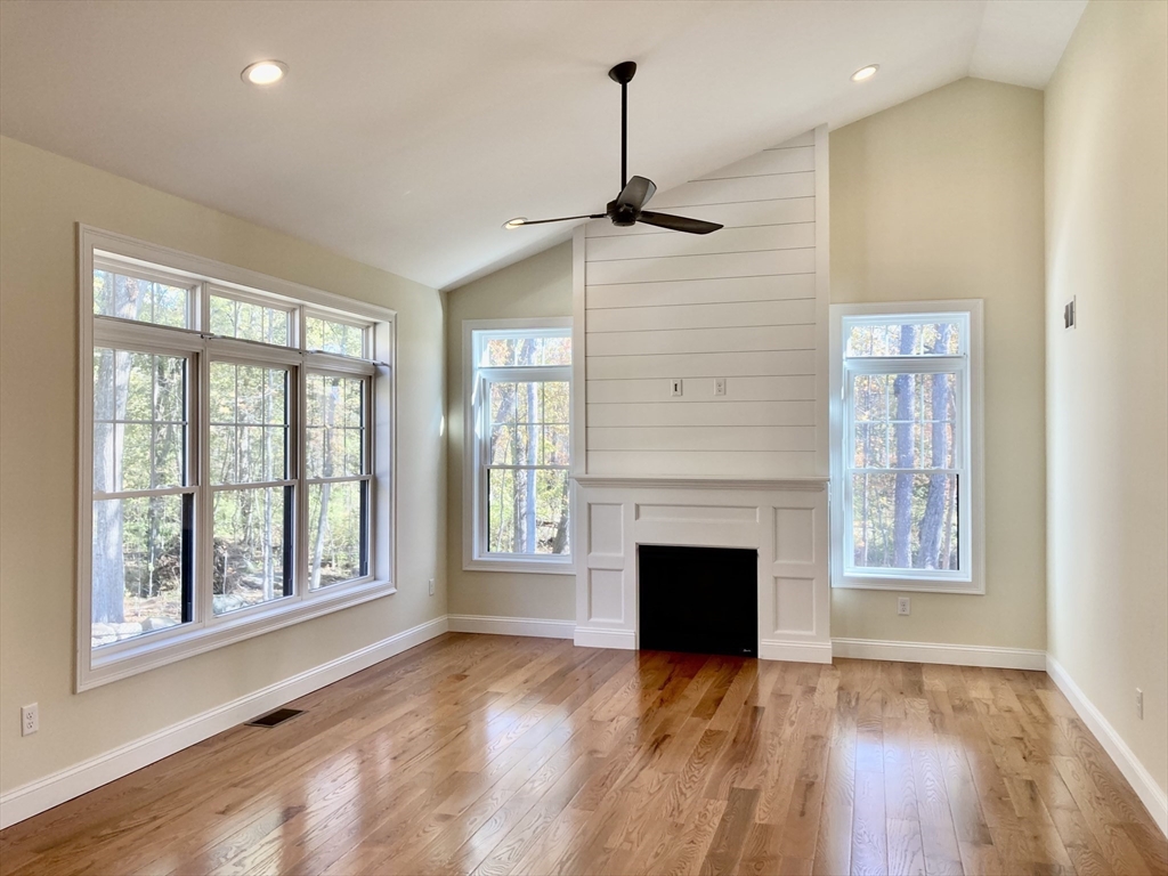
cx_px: 584
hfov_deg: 63.4
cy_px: 438
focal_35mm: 28
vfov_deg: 49.7
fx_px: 945
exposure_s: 1/120
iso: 80
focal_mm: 3.99
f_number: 1.8
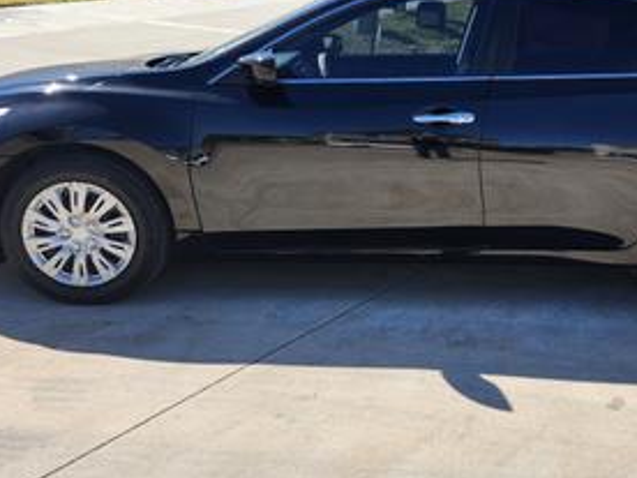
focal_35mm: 42
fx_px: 773
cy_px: 219
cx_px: 452
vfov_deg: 34.3
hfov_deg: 43.8
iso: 25
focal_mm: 5.54
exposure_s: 1/1108
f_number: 1.8
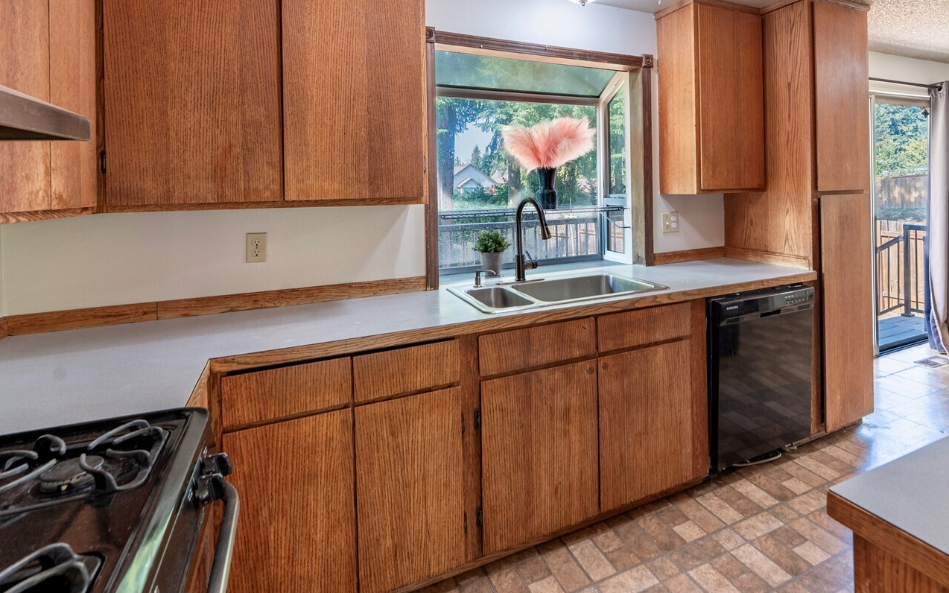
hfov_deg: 87.1
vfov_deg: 60.1
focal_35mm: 19
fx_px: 491
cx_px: 559
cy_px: 177
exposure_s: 1/20
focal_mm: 14
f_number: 8
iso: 100
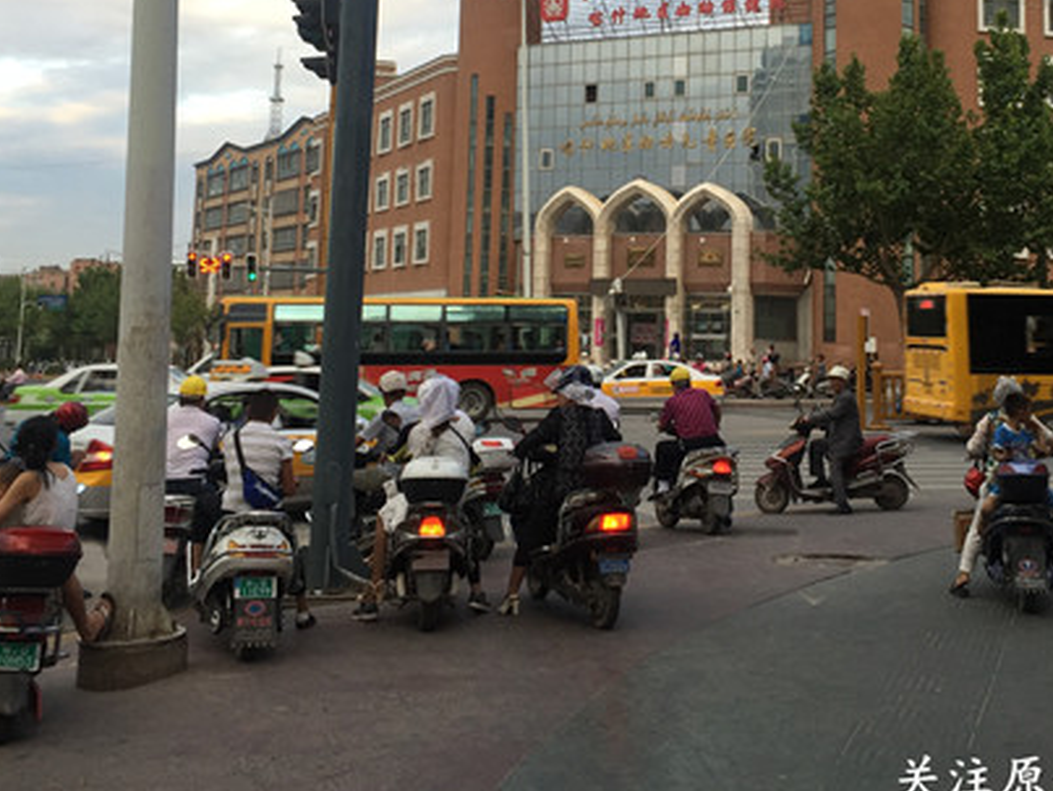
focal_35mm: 46
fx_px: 1401
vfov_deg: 31.0
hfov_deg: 41.0
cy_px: 191
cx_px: 648
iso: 40
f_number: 2.2
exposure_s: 1/100
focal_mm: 4.15
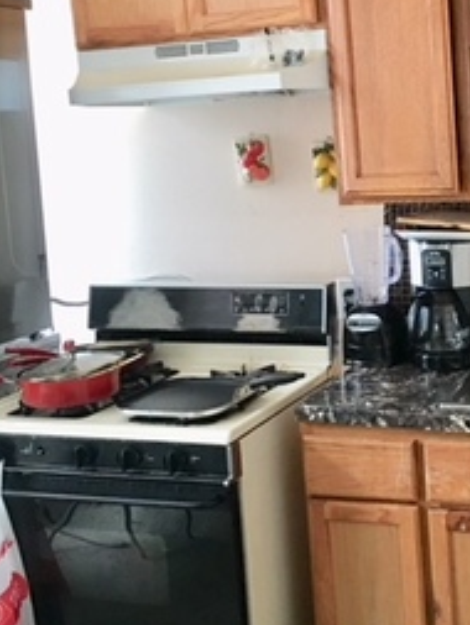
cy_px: 264
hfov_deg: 25.6
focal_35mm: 55
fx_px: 995
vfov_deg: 34.9
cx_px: 438
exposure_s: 1/15
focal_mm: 4.15
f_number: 2.2
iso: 100
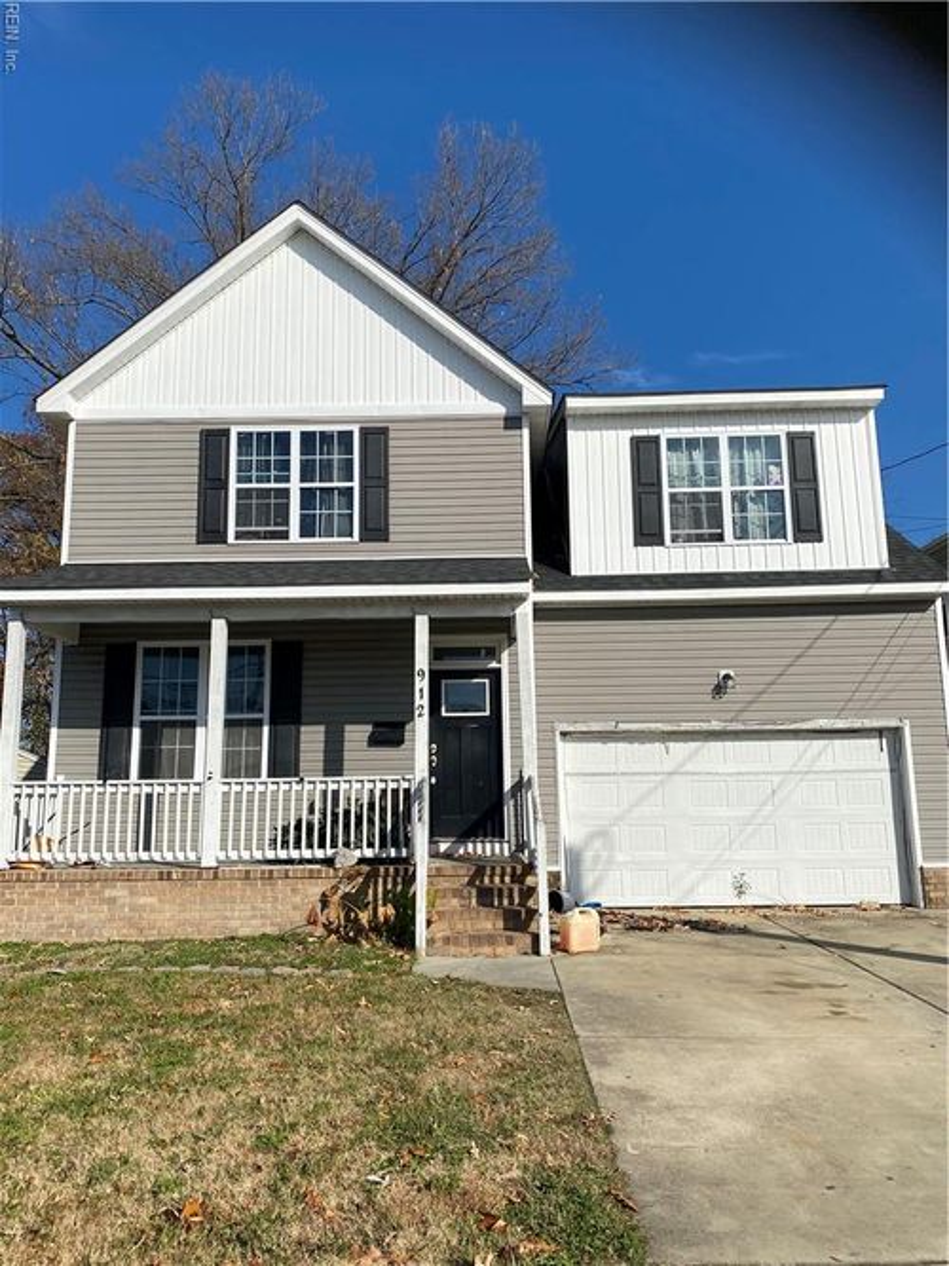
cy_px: 633
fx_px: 951
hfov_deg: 53.0
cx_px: 474
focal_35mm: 26
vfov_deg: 67.3
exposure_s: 1/6061
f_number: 1.8
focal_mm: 4.25
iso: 32
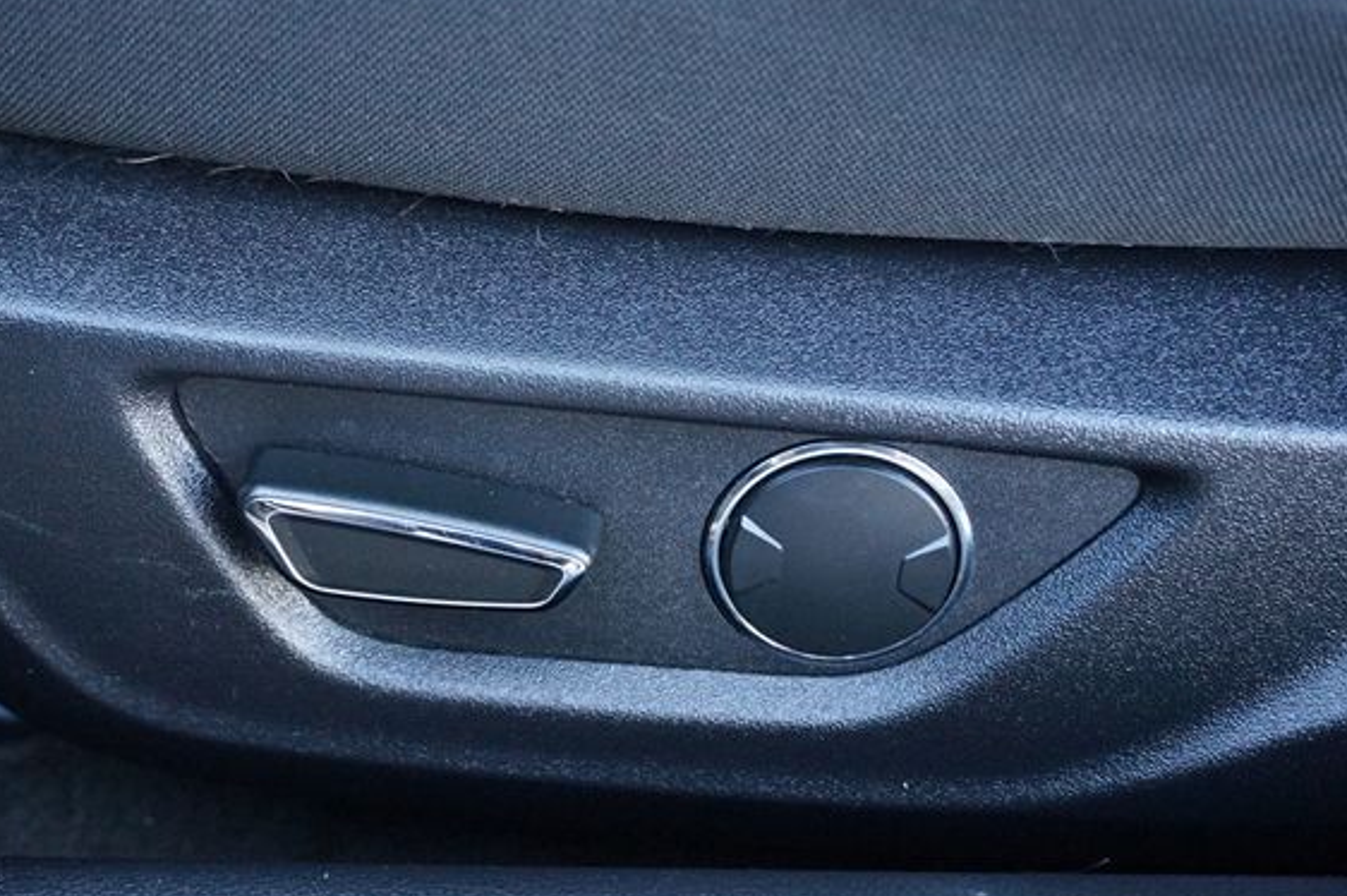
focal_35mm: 50
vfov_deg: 27.2
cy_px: 446
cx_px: 599
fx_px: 1854
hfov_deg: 39.9
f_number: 4.5
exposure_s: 1/60
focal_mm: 29
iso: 3200
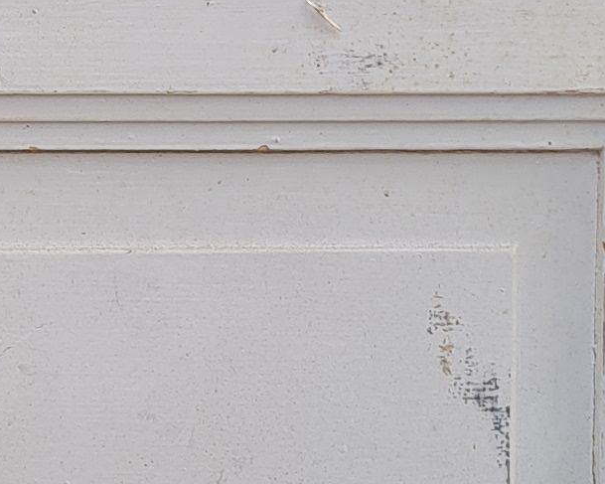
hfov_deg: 11.1
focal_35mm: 168
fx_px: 3008
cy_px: -41
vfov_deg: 9.1
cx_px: -227
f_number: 1.8
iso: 50
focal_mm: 5.4
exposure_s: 1/156
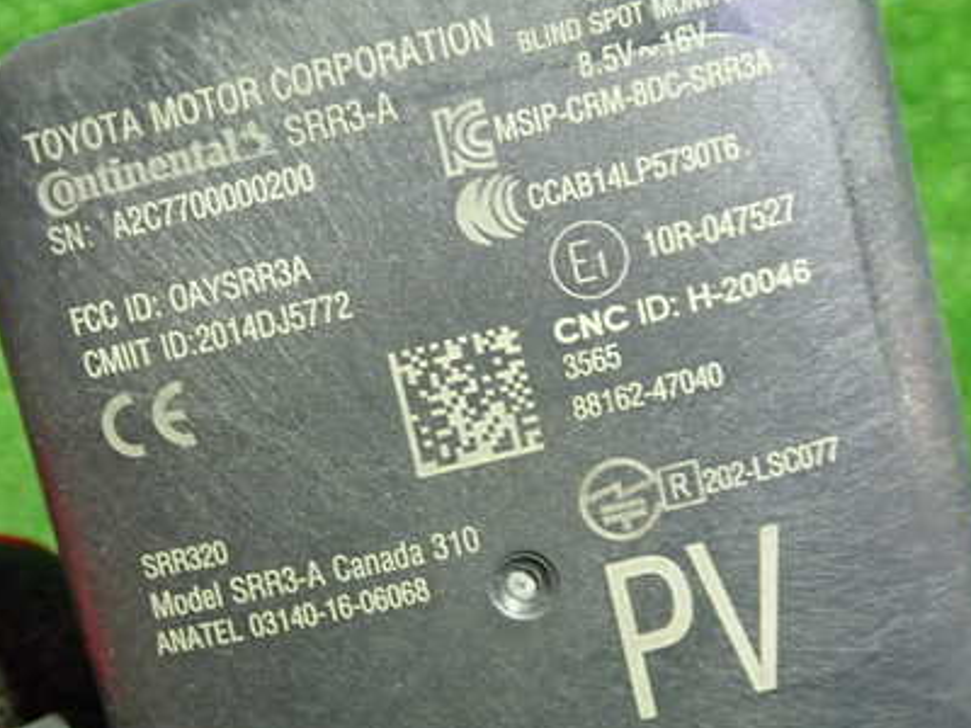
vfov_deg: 32.1
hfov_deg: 42.0
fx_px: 1262
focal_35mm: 45
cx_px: 437
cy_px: 417
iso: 500
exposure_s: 1/30
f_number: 2.3
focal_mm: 5.4
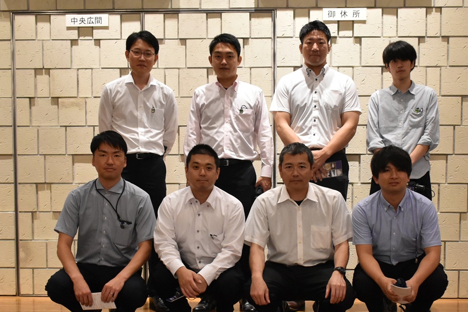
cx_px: 268
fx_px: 541
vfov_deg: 32.2
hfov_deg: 46.7
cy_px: 171
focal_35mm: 42
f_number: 5.6
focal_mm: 23
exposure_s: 1/160
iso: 2500
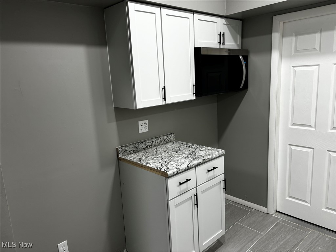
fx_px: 252
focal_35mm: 26
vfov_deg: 53.1
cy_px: 126
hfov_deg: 67.3
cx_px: 168
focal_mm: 5.96
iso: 64
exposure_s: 1/60
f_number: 1.6
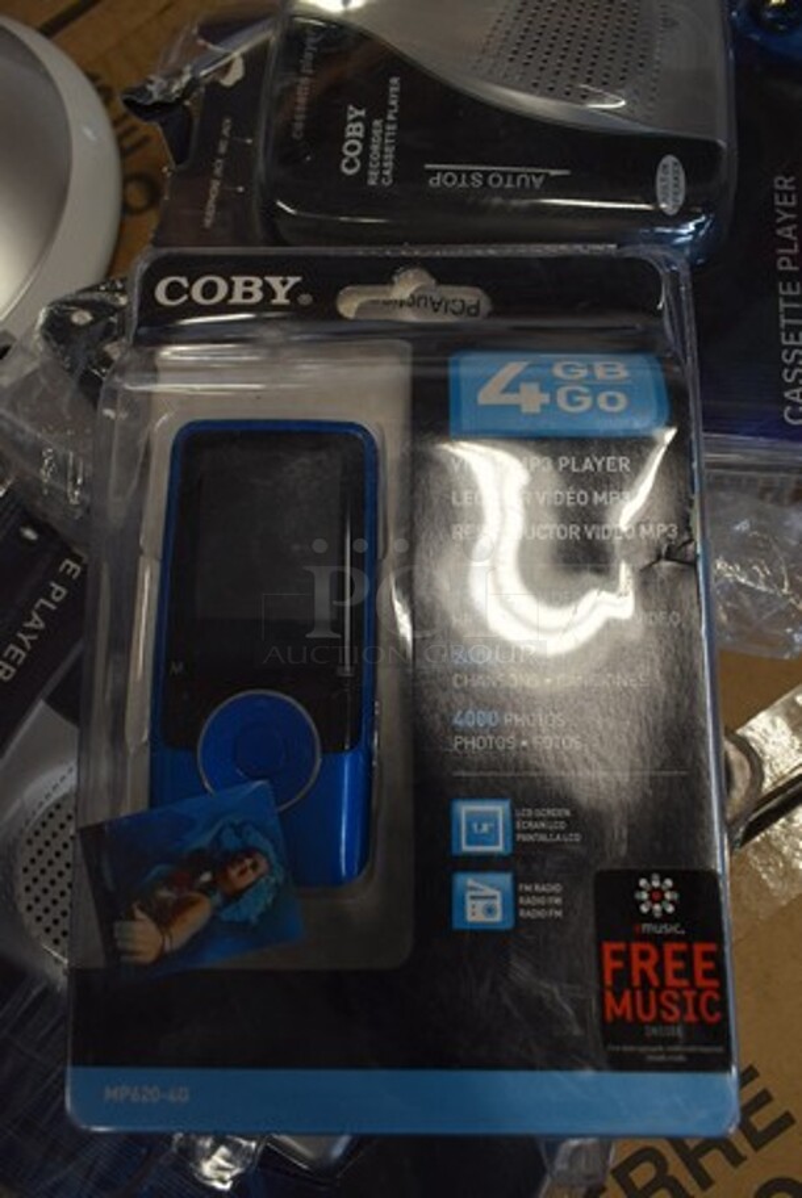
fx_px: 900
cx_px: 401
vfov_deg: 67.3
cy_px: 599
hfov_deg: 48.0
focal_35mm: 27
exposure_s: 1/60
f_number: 6.3
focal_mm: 18
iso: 400
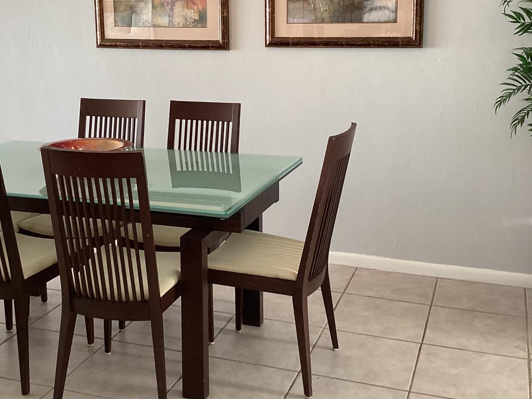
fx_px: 738
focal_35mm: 48
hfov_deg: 39.6
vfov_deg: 30.0
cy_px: 123
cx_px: 229
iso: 80
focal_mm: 3.3
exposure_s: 1/60
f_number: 2.4
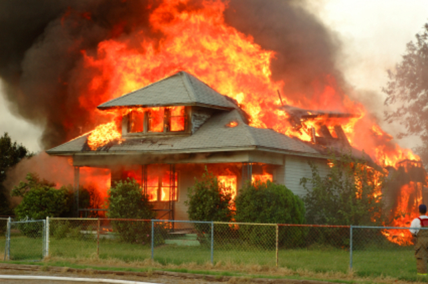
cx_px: 214
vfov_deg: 18.1
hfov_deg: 27.0
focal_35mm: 75
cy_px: 142
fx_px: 891
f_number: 9
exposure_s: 1/160
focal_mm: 50
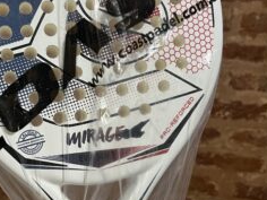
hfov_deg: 42.4
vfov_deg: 32.8
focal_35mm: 44
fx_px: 339
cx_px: 92
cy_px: 113
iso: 400
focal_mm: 5.7
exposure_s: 1/50
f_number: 1.5
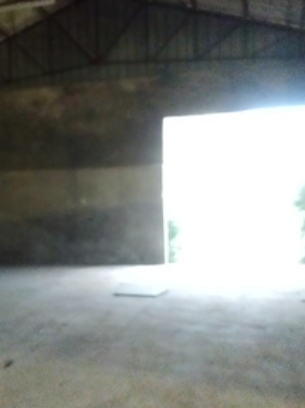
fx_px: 553
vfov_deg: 40.4
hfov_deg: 30.3
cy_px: 186
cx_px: 76
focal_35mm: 47
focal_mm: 4.71
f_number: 1.79
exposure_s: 1/13
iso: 9584
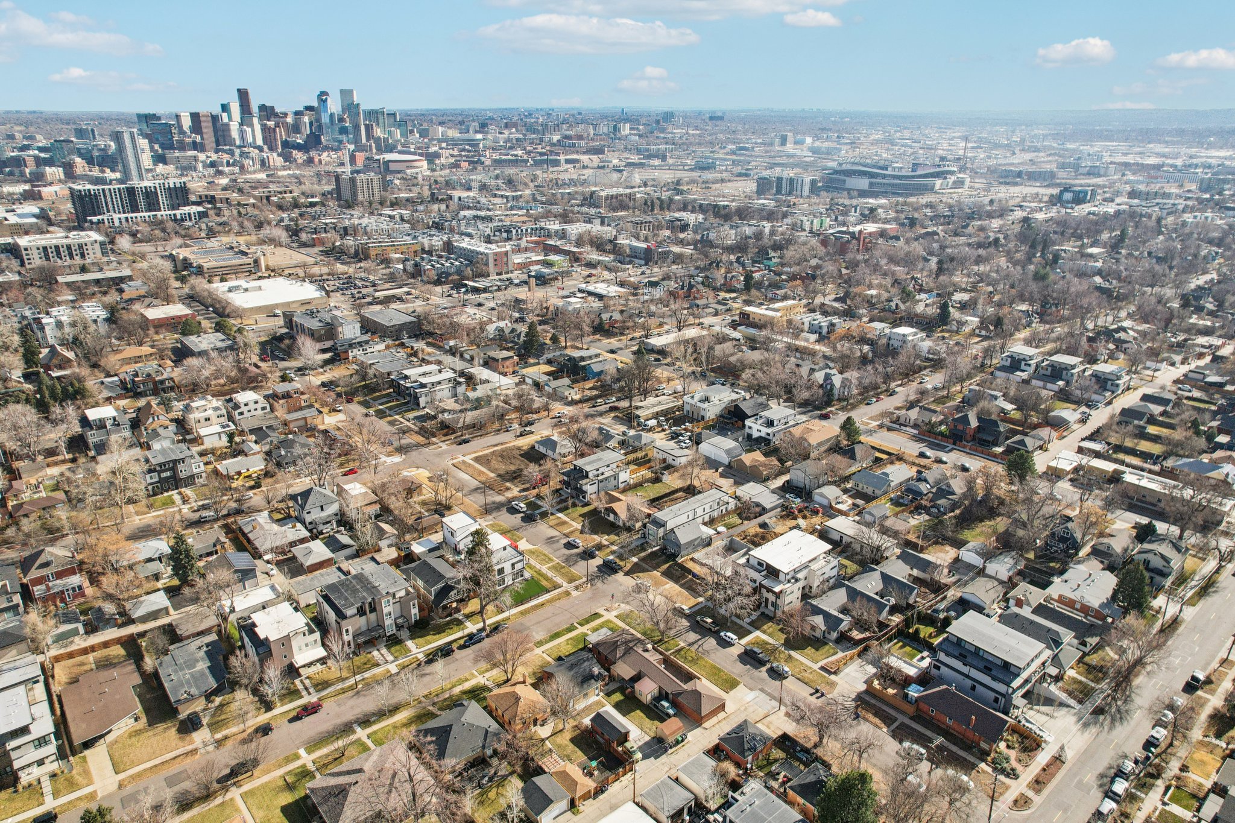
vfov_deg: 57.2
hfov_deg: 78.6
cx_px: 618
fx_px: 755
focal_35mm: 22
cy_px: 412
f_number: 2.8
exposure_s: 1/640
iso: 150
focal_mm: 8.4
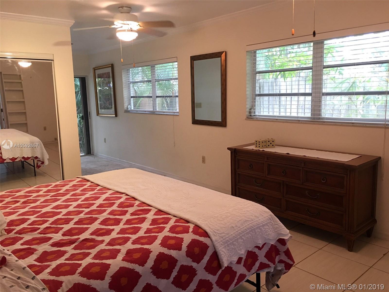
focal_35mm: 29
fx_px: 326
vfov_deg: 48.2
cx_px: 194
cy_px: 146
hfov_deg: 61.7
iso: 50
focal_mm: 4.15
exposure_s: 1/15
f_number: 2.2
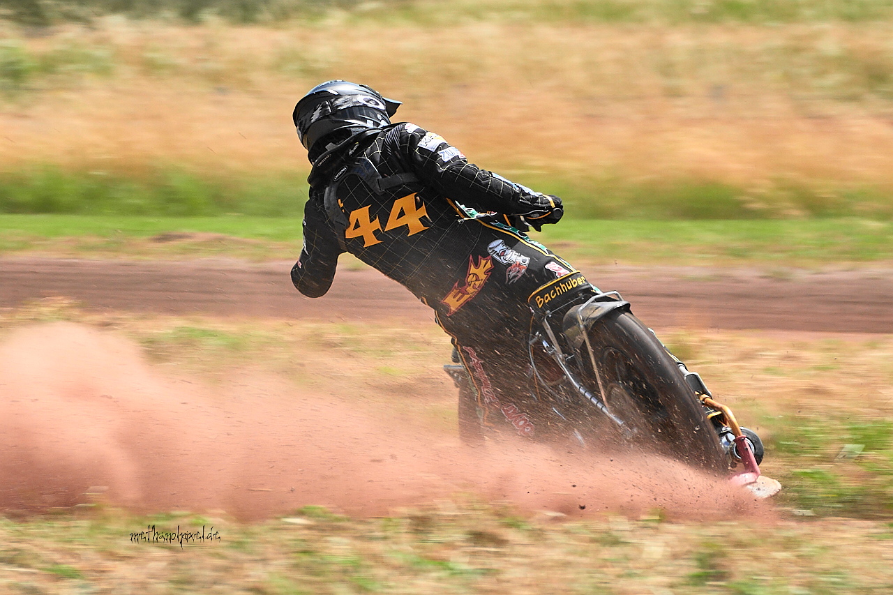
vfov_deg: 2.3
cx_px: 446
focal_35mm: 600
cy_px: 298
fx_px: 14880
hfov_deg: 3.4
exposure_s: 1/250
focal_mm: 220
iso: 125
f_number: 8
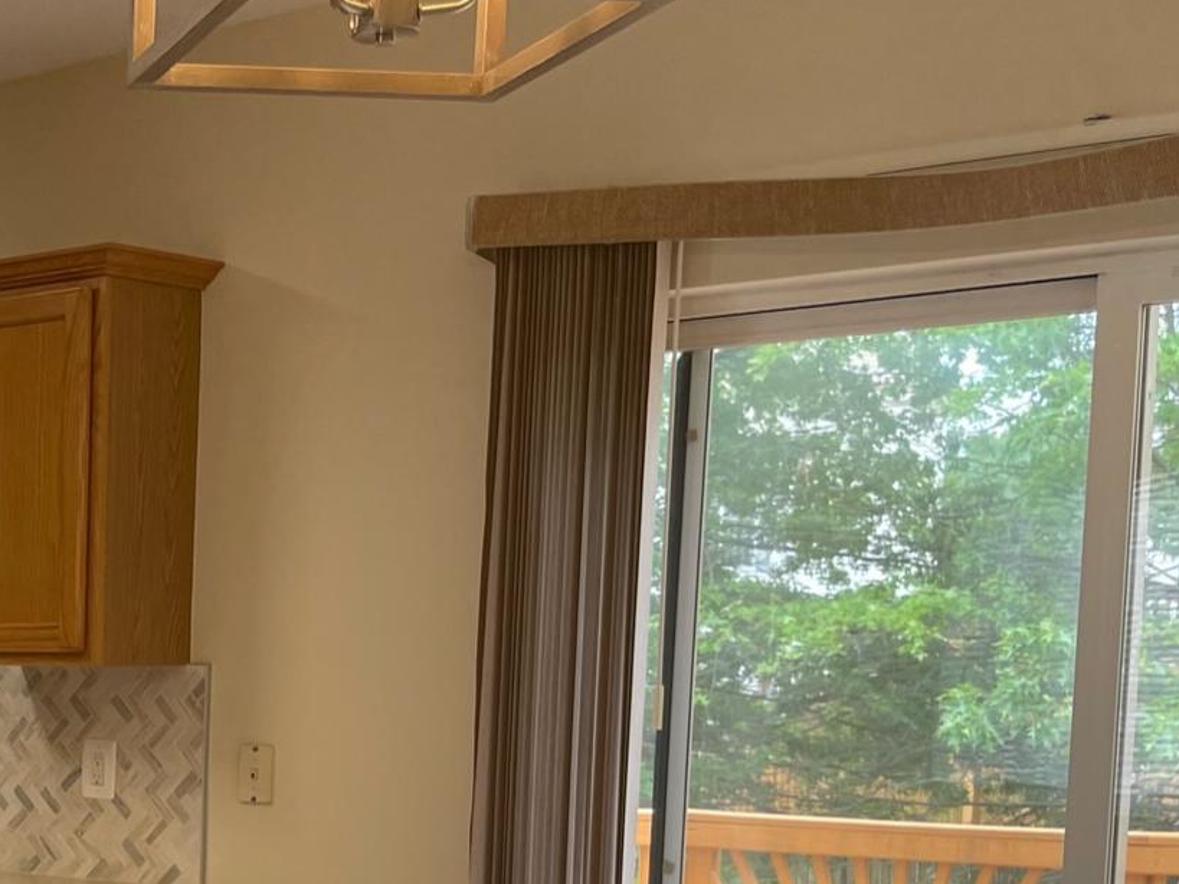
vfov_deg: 21.8
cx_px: -213
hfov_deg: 26.7
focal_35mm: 65
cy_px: 888
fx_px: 2214
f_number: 1.6
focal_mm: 4.2
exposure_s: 1/120
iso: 80
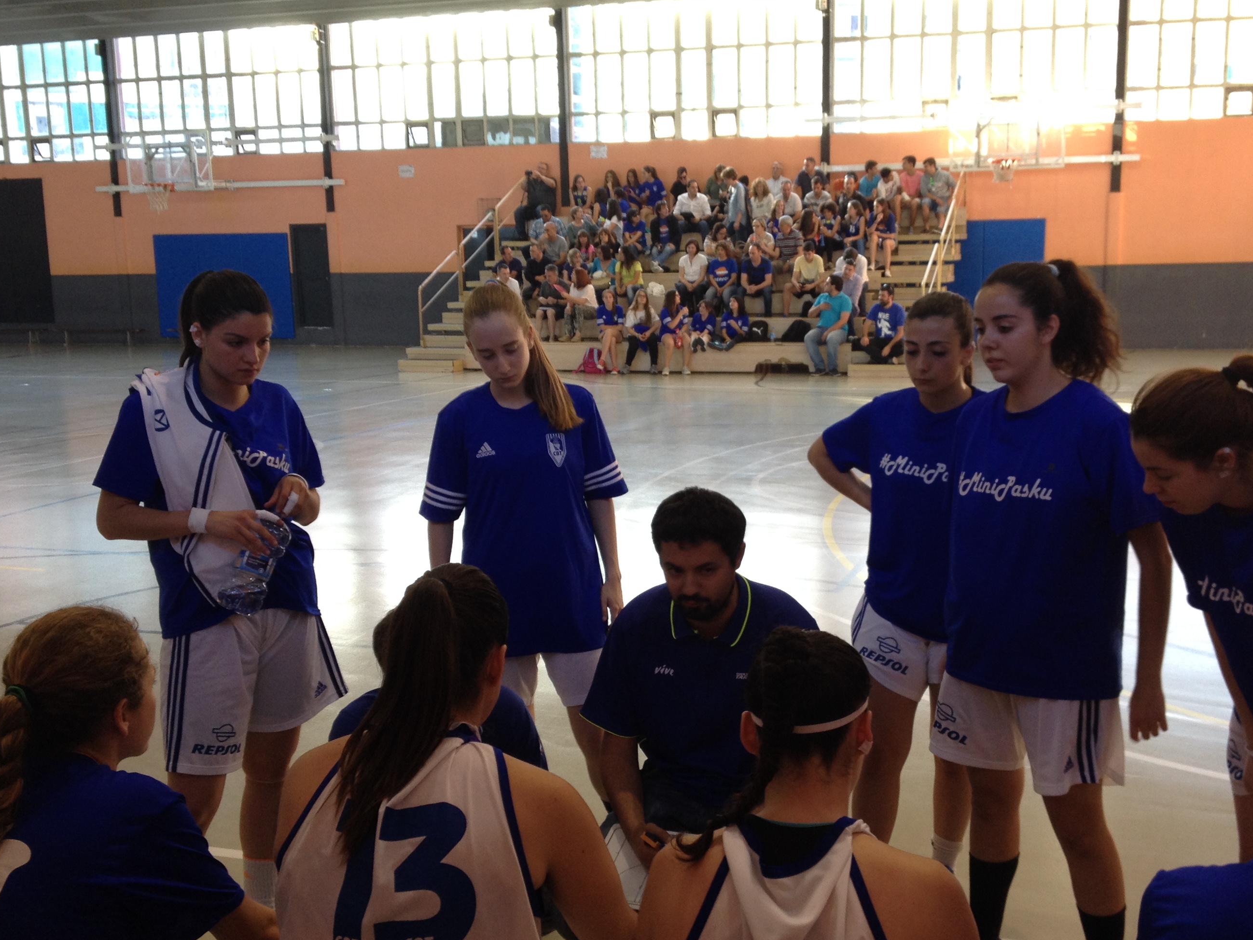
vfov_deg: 32.8
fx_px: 1593
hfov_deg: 42.8
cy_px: 568
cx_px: 714
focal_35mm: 44
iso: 64
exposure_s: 1/40
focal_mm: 4.28
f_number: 2.4
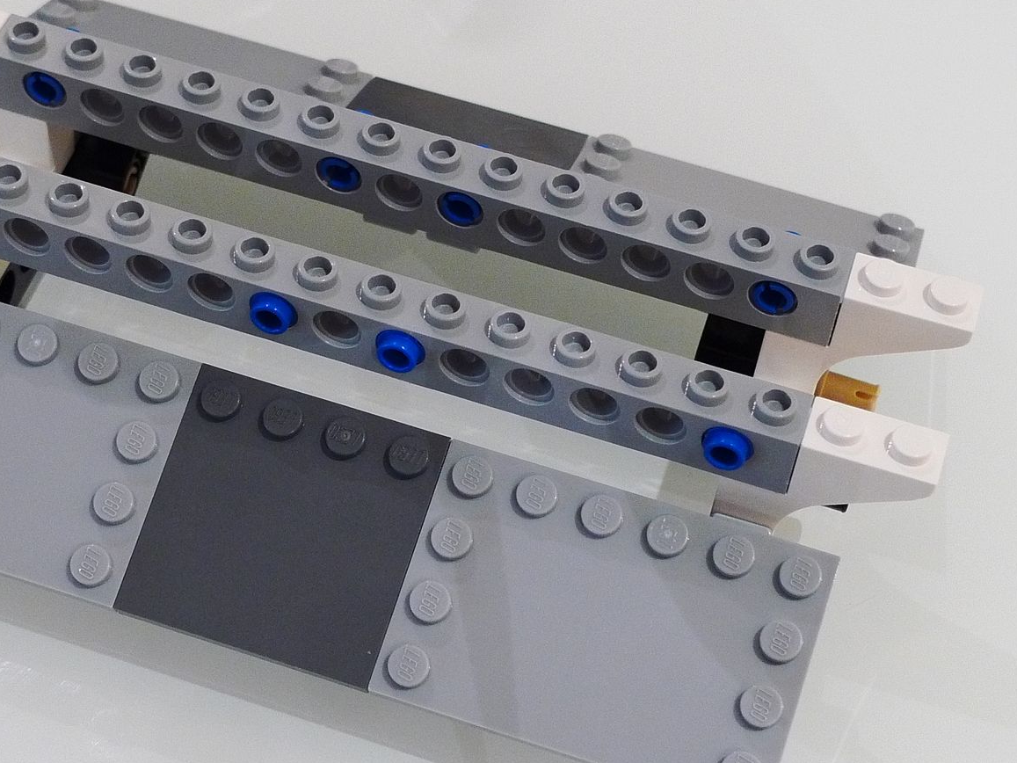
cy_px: 383
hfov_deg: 23.8
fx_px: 2409
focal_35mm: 82
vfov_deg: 18.0
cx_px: 375
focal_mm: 11.1
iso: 400
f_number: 2.8
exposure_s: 1/15
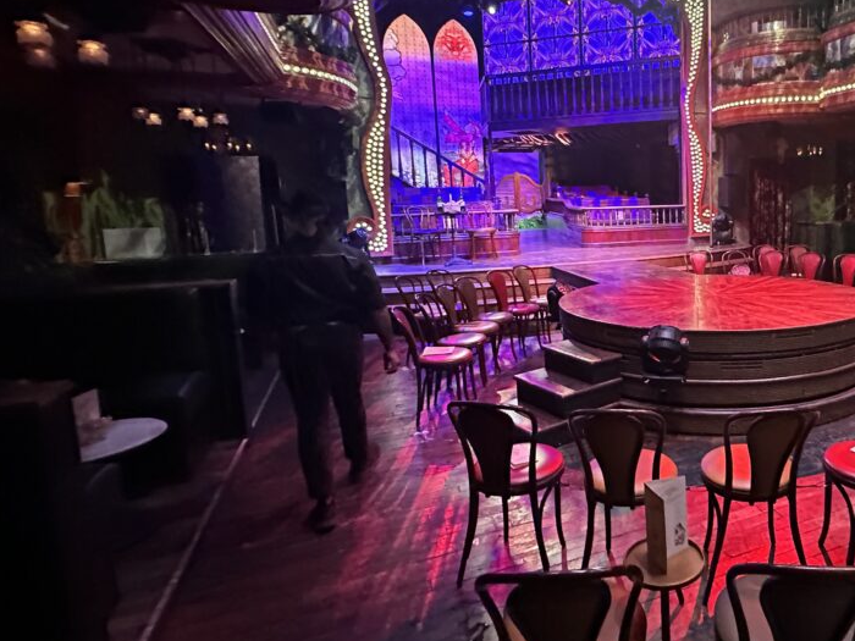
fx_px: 593
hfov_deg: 66.7
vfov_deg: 56.5
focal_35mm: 24
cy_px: 270
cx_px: 650
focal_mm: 2.22
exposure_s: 1/48
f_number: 2.2
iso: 1250
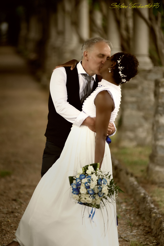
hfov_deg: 6.9
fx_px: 1365
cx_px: 82
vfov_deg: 10.3
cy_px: 123
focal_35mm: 200
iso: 320
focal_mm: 200
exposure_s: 1/1250
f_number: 3.2
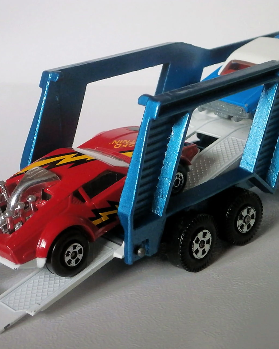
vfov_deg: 30.5
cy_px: 174
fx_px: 640
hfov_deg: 24.6
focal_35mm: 62
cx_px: 151
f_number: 3.4
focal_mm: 8.3
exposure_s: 1/30
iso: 400
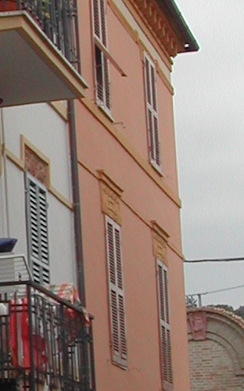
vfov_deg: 12.7
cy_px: 235
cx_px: -127
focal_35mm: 165
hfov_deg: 7.8
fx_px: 1758
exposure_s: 1/141
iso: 100
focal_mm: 8
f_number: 7.6
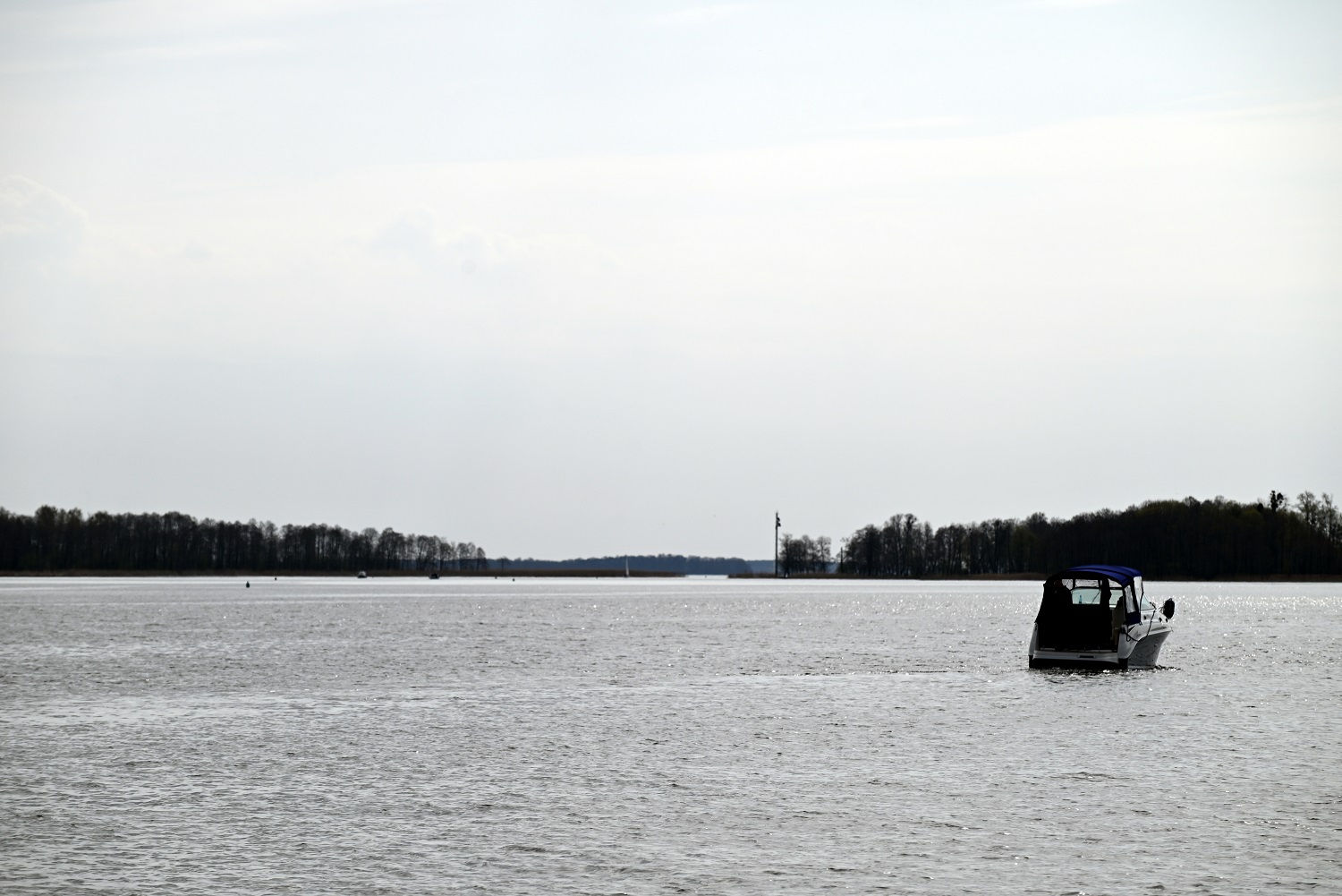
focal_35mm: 155
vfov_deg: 8.9
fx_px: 5779
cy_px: 448
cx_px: 671
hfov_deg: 13.2
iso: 100
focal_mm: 155
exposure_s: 1/1600
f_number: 7.1
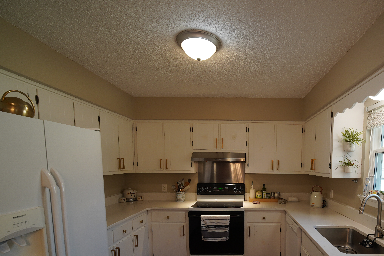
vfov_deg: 60.1
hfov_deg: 82.4
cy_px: 183
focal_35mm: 20
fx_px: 210
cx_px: 250
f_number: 2.8
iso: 160
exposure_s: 1/30
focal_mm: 9
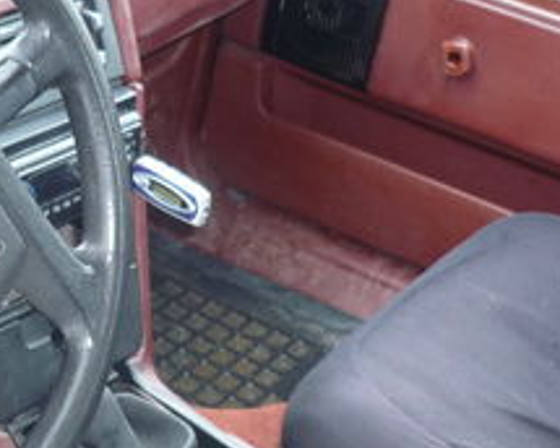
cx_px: -55
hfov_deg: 19.2
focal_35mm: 96
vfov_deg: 16.0
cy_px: 268
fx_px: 1591
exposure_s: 1/30
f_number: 2.8
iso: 160
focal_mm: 5.5
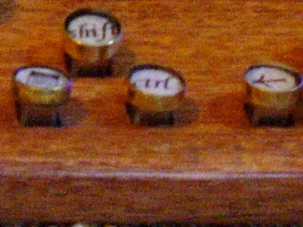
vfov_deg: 4.1
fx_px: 3194
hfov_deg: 5.4
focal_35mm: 365
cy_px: -46
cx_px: -145
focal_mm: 11.17
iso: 200
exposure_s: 15
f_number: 4.8
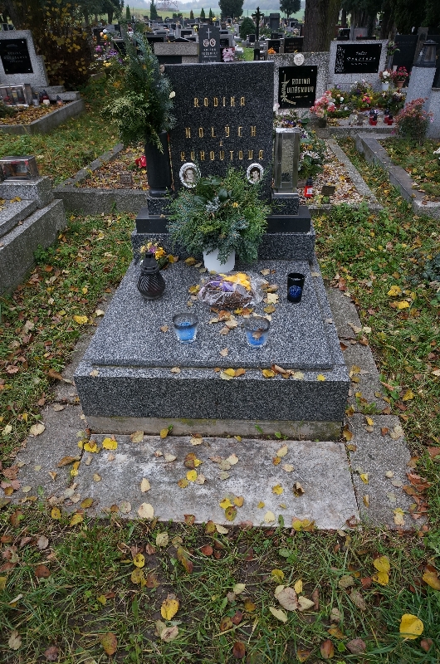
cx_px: 220
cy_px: 332
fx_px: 442
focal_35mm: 24
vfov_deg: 73.8
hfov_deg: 52.9
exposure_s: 1/100
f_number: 6.3
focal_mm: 16
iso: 400
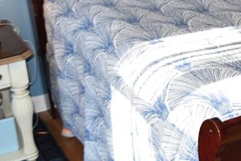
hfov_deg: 21.9
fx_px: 562
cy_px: -14
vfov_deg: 15.8
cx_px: 310
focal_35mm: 84
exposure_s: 1/100
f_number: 5
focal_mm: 18
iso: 800
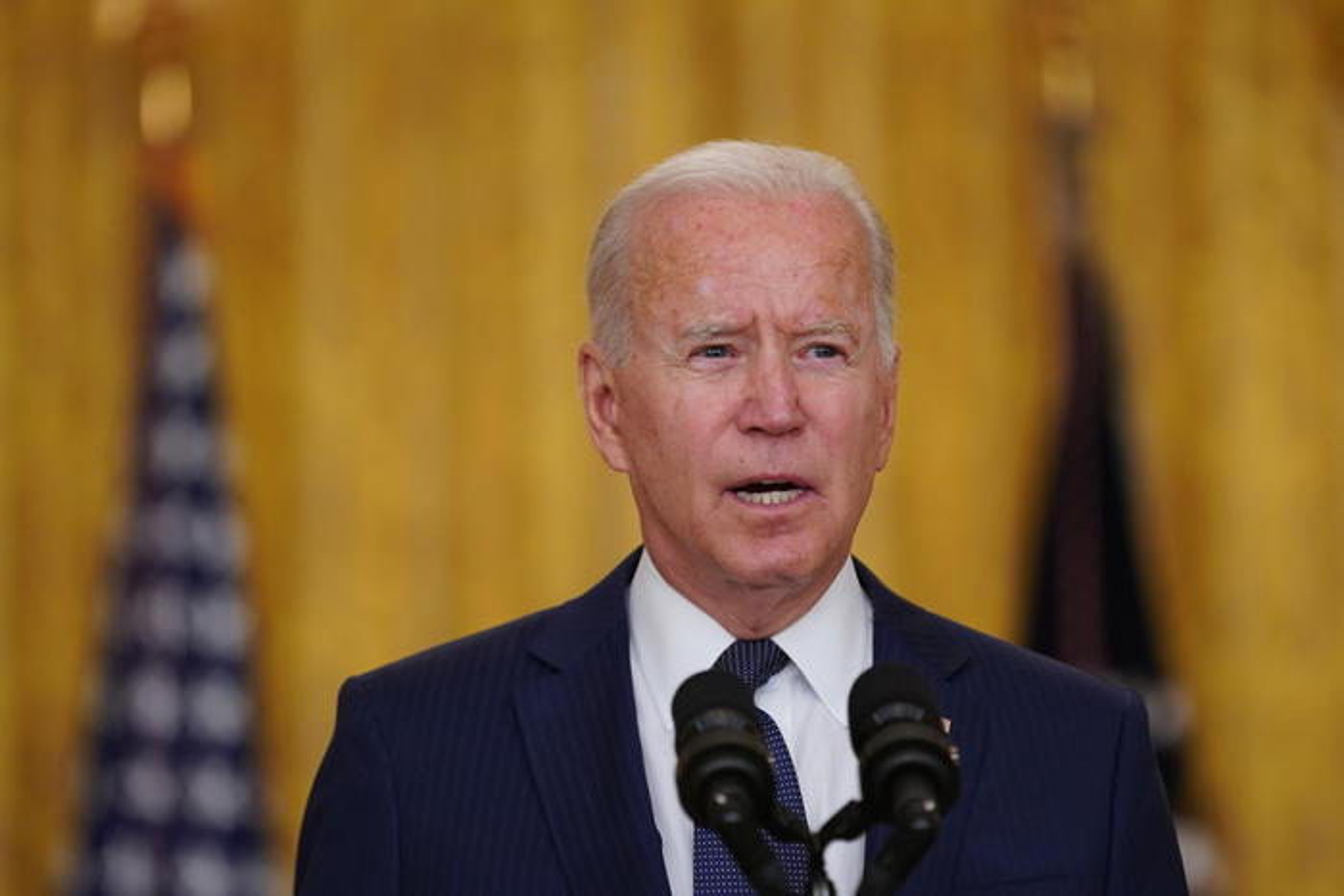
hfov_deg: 6.9
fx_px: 11202
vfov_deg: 4.6
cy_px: 448
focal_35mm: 300
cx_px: 672
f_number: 2.8
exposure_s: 1/320
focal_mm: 200
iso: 2000
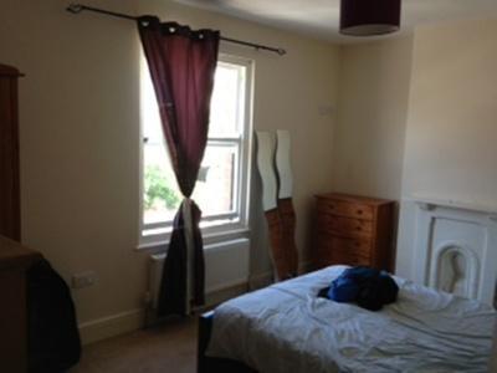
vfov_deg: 42.9
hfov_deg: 55.4
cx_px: 248
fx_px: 474
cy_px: 186
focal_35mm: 33
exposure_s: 1/40
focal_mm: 4.13
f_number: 2.4
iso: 64
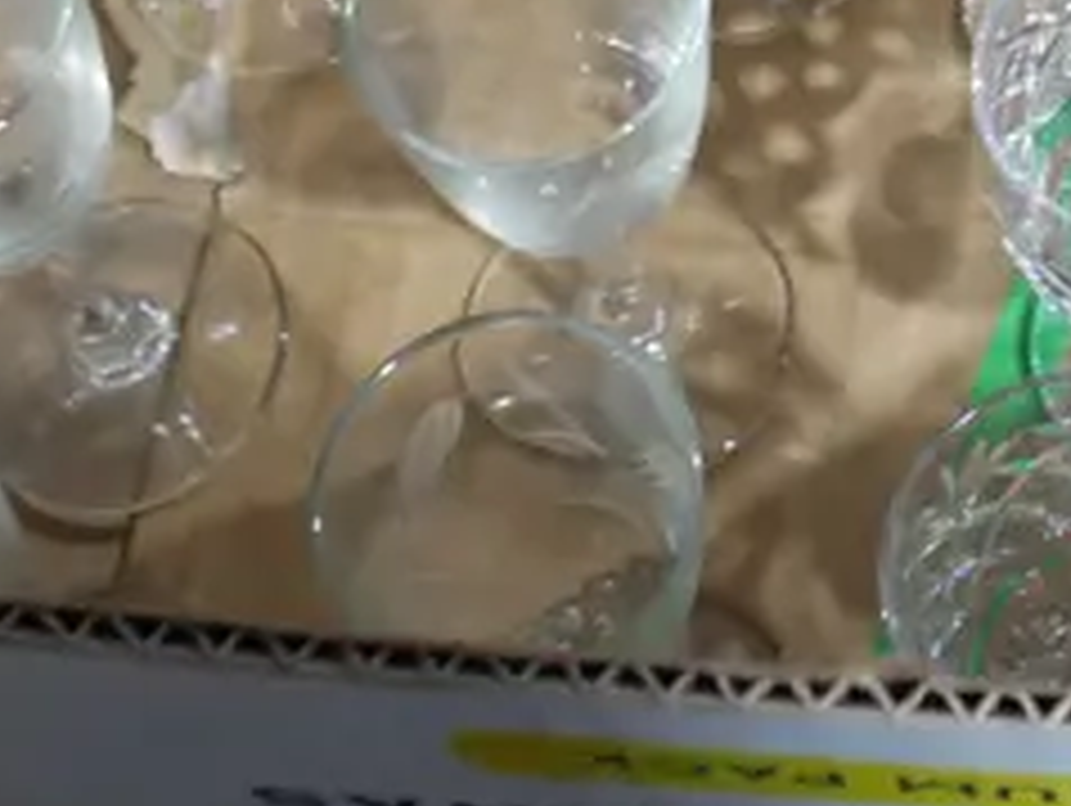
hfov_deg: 14.8
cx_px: 1224
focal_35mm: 129
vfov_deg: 10.9
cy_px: -547
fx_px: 3995
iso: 500
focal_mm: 15
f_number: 4
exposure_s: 1/60
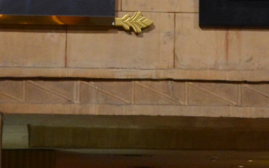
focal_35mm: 262
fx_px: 1920
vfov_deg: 4.9
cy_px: -130
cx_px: 343
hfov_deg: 7.9
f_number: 4.5
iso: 900
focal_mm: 28
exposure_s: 1/30
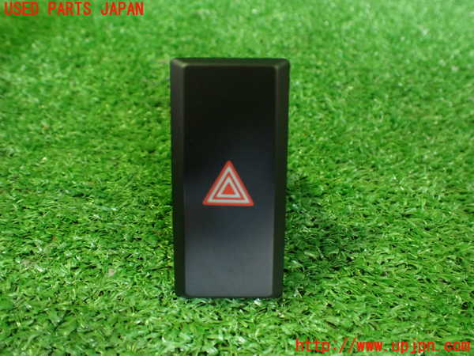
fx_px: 411
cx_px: 237
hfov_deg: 60.0
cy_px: 178
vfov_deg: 46.8
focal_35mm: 30
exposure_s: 1/30
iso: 800
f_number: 2.3
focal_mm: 5.4
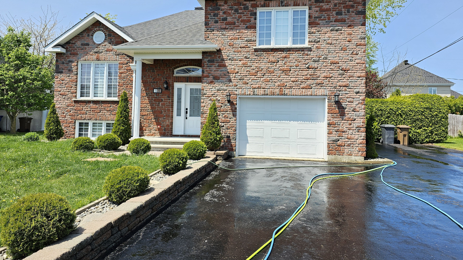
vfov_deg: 44.1
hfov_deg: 71.9
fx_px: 319
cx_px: 234
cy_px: 103
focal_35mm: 26
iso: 10
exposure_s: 1/305
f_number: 1.7
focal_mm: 6.3
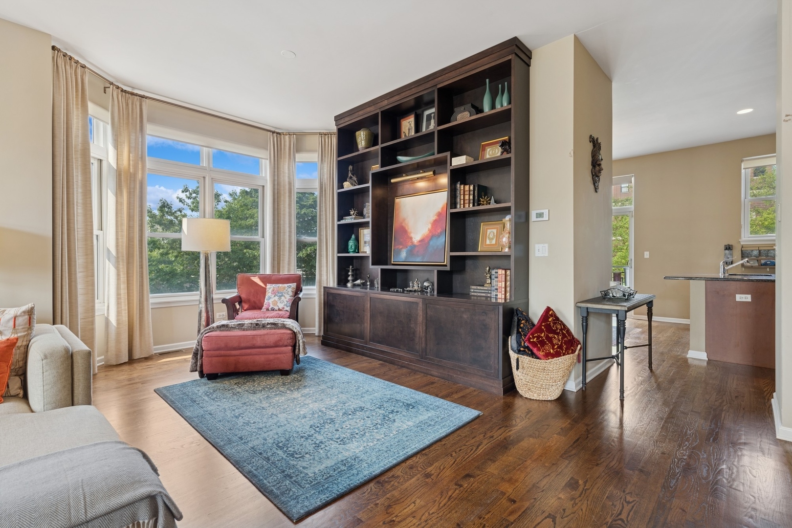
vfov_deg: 73.7
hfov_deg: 96.7
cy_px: 264
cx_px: 396
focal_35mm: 16
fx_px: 352
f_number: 8
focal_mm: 16
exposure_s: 1/60
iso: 320
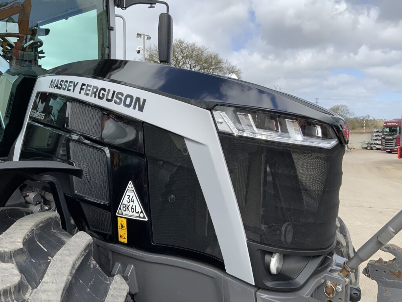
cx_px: 201
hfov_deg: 61.7
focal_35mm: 29
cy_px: 151
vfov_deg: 48.2
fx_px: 337
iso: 16
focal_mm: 3
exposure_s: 1/1195
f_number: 1.8
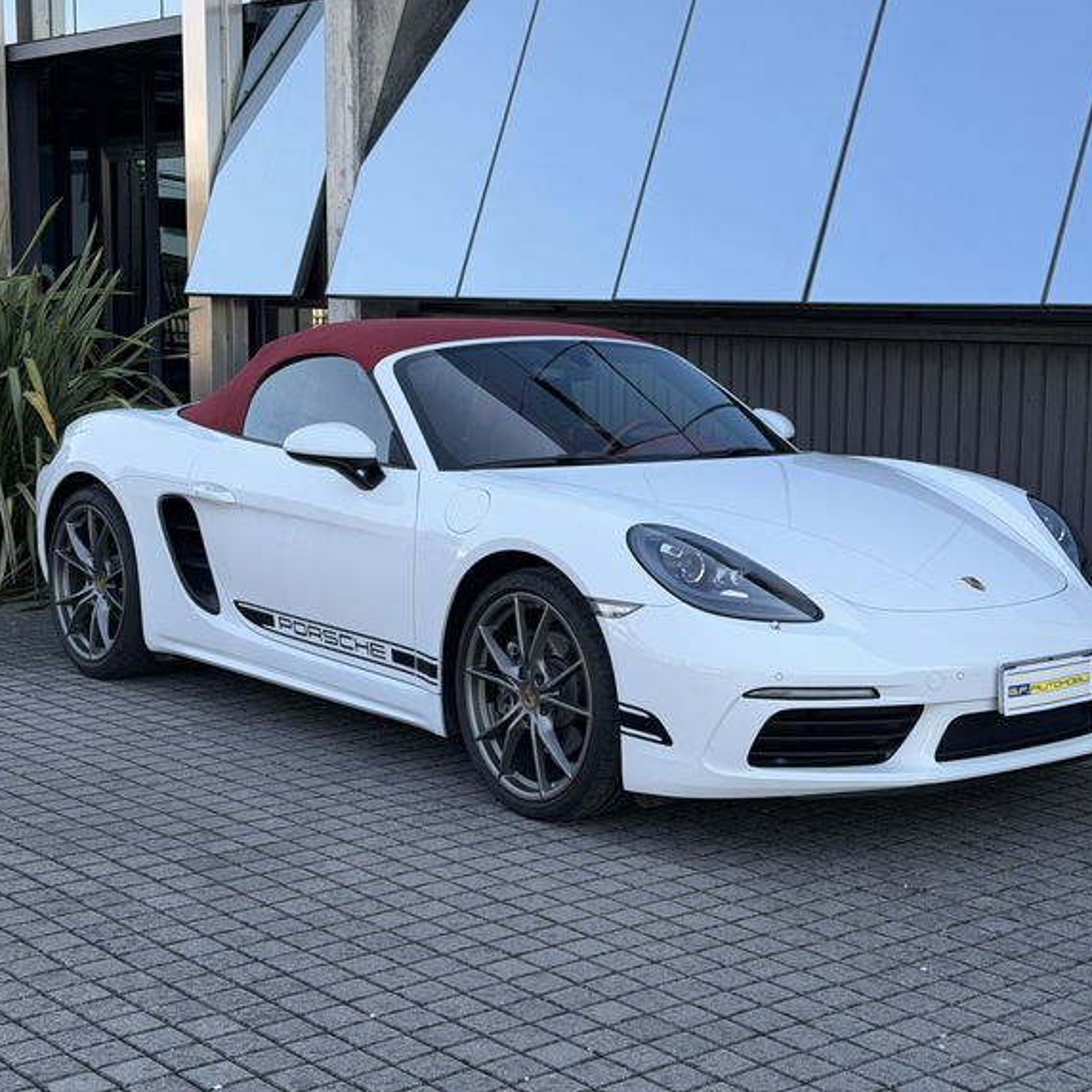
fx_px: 2034
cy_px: 544
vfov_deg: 30.0
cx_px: 613
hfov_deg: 30.0
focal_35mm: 57
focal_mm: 6.76
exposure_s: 1/1353
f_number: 1.78
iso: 64
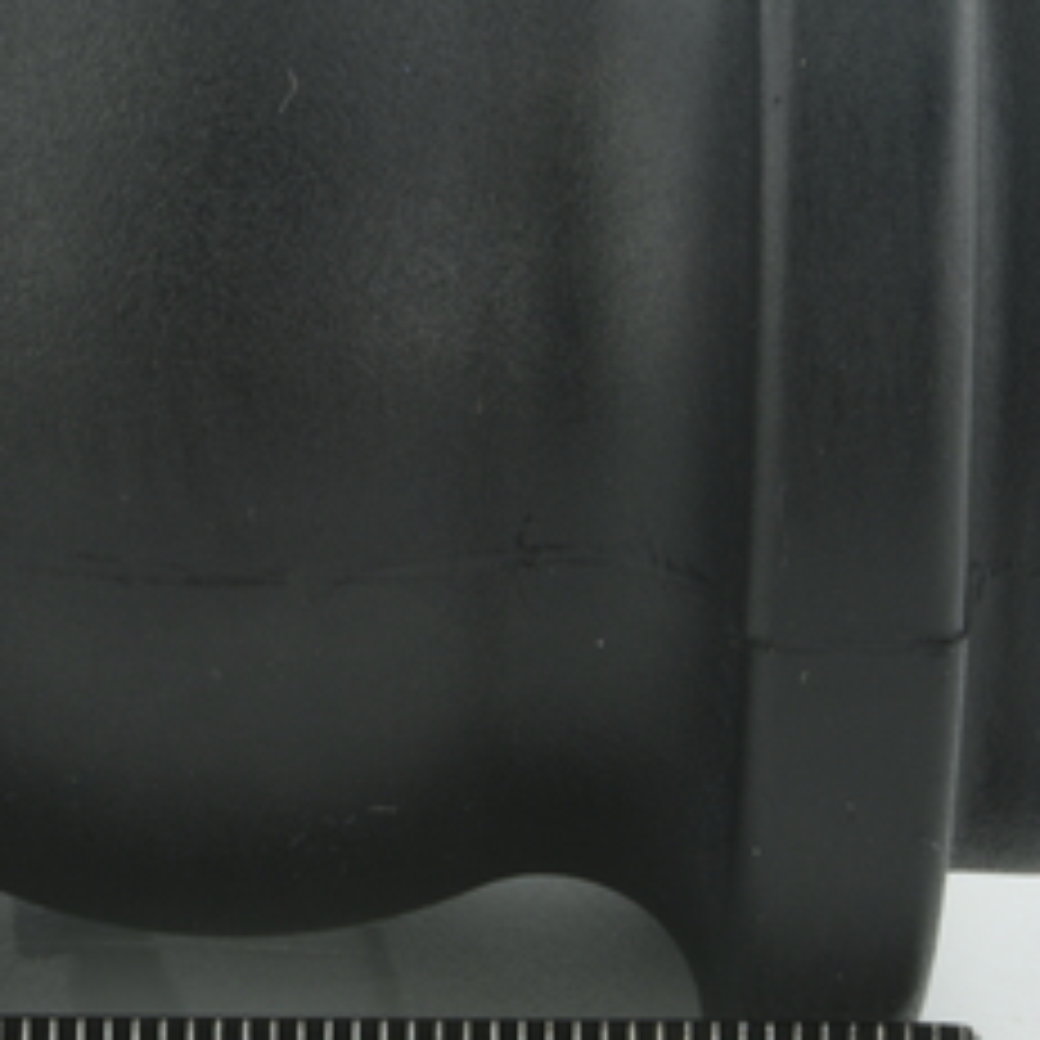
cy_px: 459
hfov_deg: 11.0
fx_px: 5405
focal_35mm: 159
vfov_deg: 11.0
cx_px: 248
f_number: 29
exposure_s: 1/2
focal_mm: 60
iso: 64
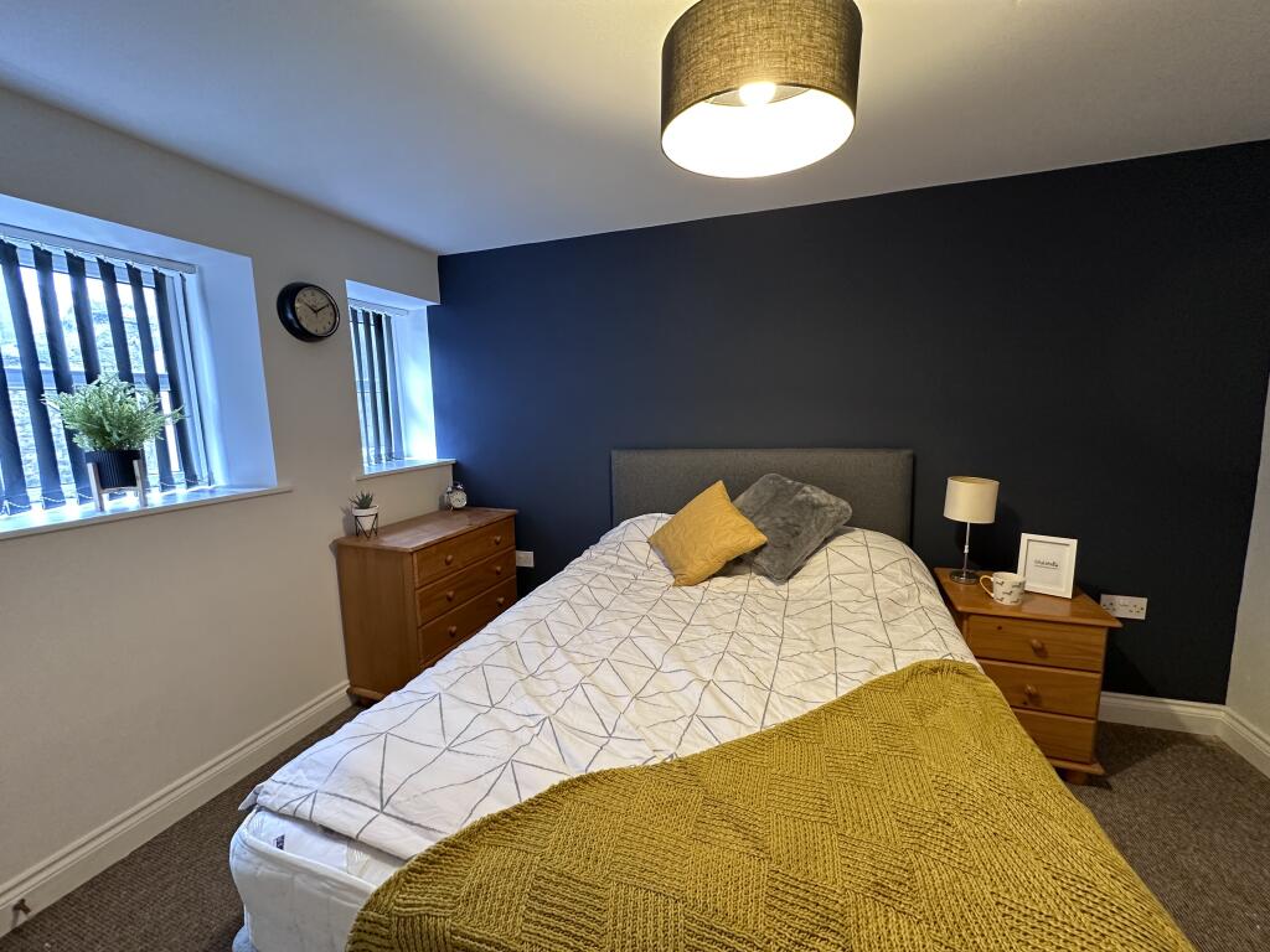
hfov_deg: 102.1
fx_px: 514
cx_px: 635
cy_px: 476
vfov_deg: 85.7
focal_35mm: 14
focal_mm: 2.22
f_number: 2.2
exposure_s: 1/50
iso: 250
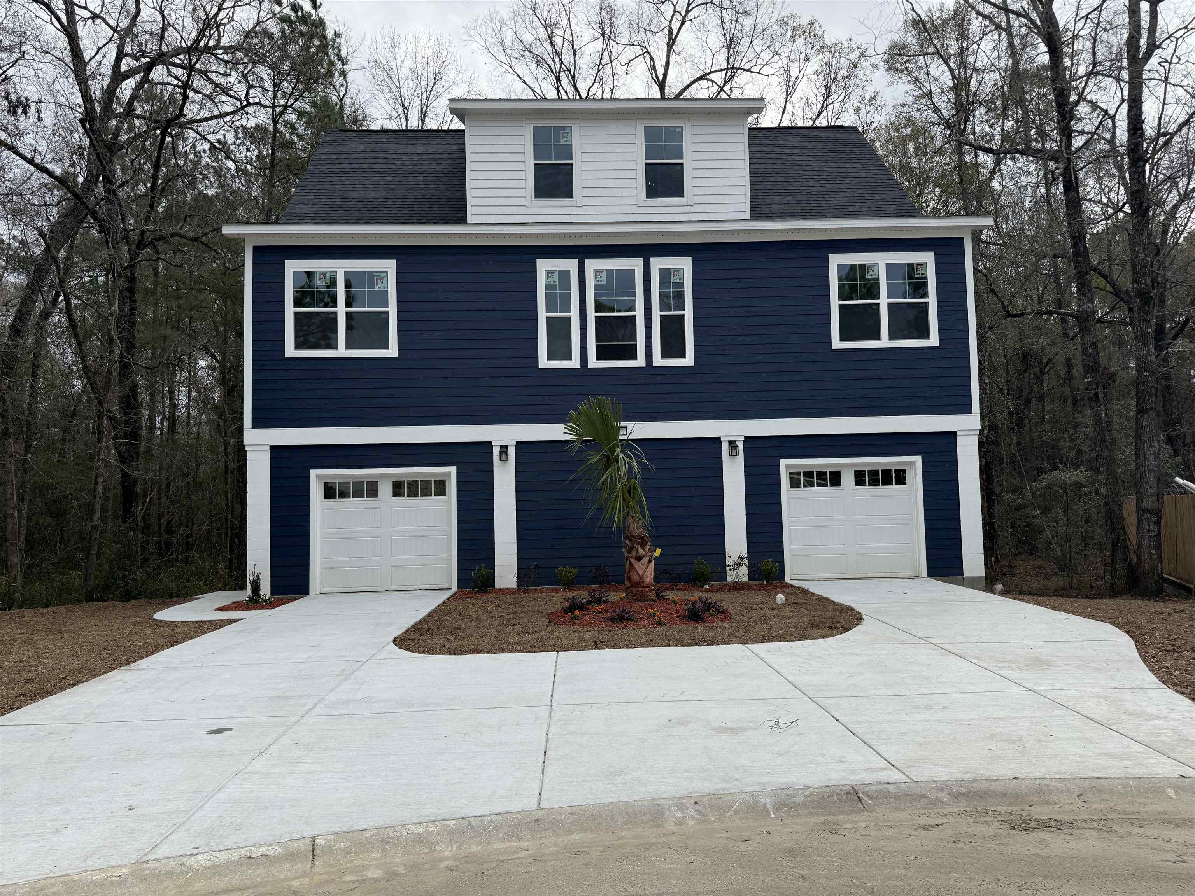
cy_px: 448
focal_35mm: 24
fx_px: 829
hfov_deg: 71.6
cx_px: 598
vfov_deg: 56.8
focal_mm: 6.76
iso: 100
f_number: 1.78
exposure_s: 1/4405
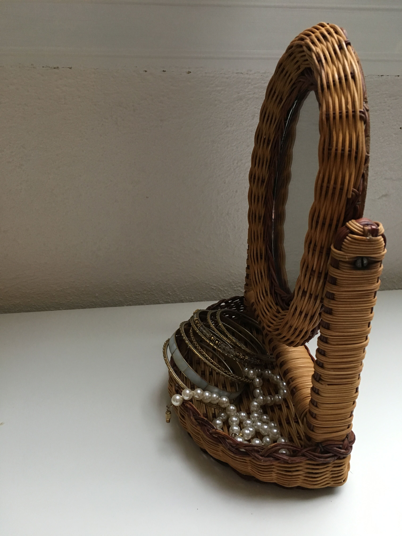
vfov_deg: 61.7
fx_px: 449
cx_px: 201
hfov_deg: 48.2
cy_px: 268
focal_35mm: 29
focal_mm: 4.15
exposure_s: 1/33
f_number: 2.2
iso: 160
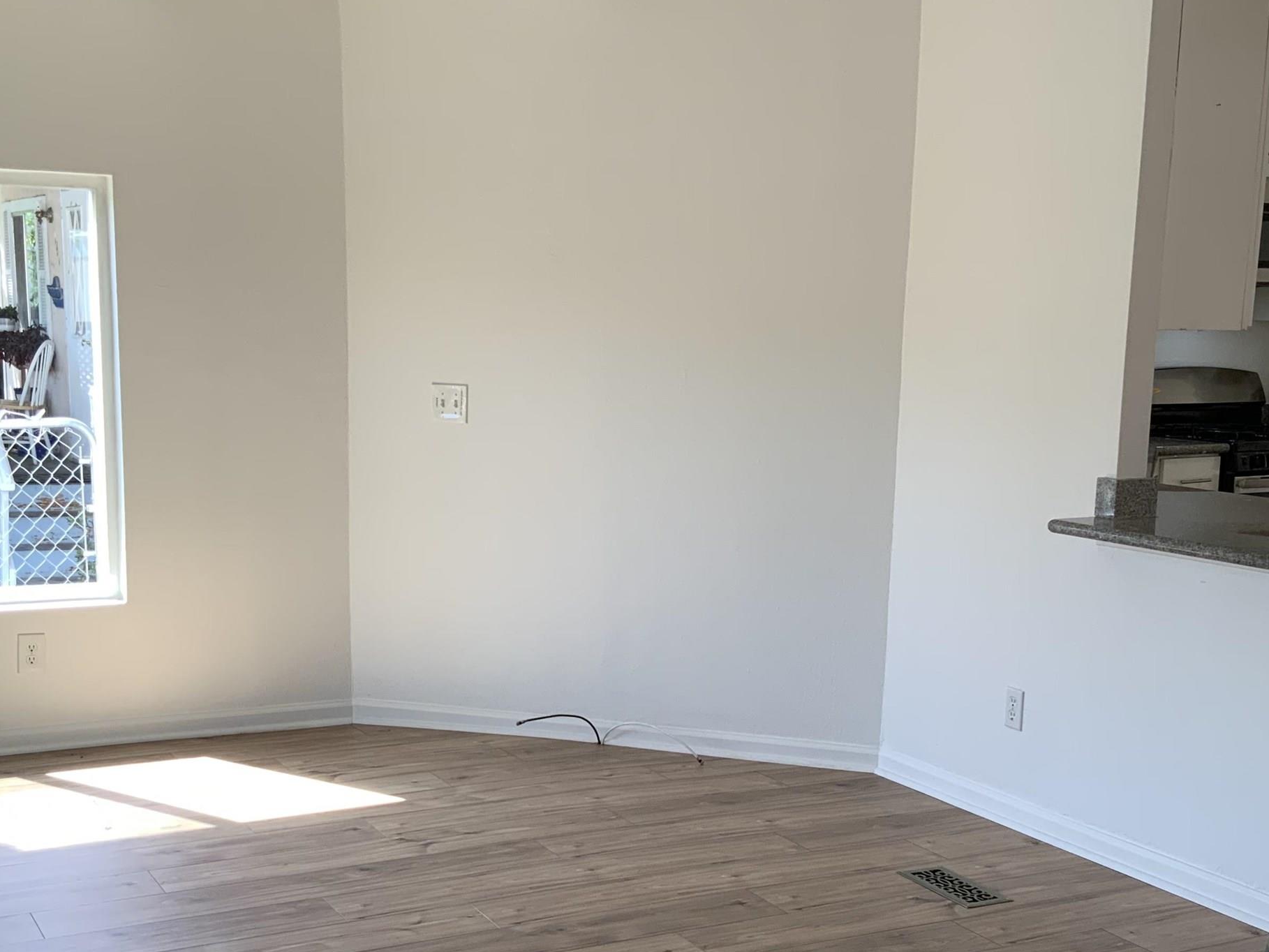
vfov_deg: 29.5
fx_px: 1797
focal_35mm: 49
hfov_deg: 38.9
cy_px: 630
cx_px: 612
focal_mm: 3
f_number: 1.8
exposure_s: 1/120
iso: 25
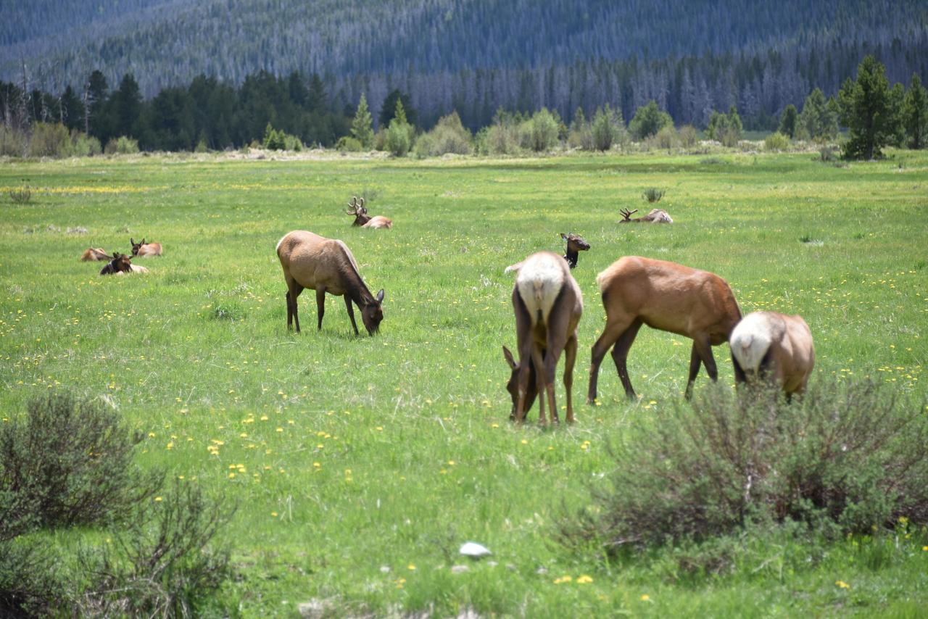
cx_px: 464
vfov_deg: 6.5
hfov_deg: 9.8
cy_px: 310
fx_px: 5414
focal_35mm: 210
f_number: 5.6
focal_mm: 210
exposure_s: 1/500
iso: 200
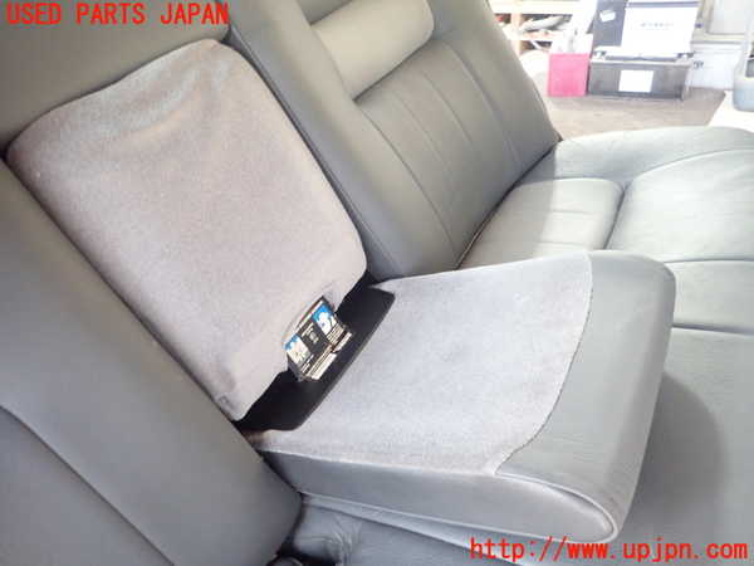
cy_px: 283
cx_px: 377
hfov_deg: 69.4
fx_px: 545
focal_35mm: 25
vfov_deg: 54.9
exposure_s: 1/30
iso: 800
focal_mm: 4.5
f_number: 2
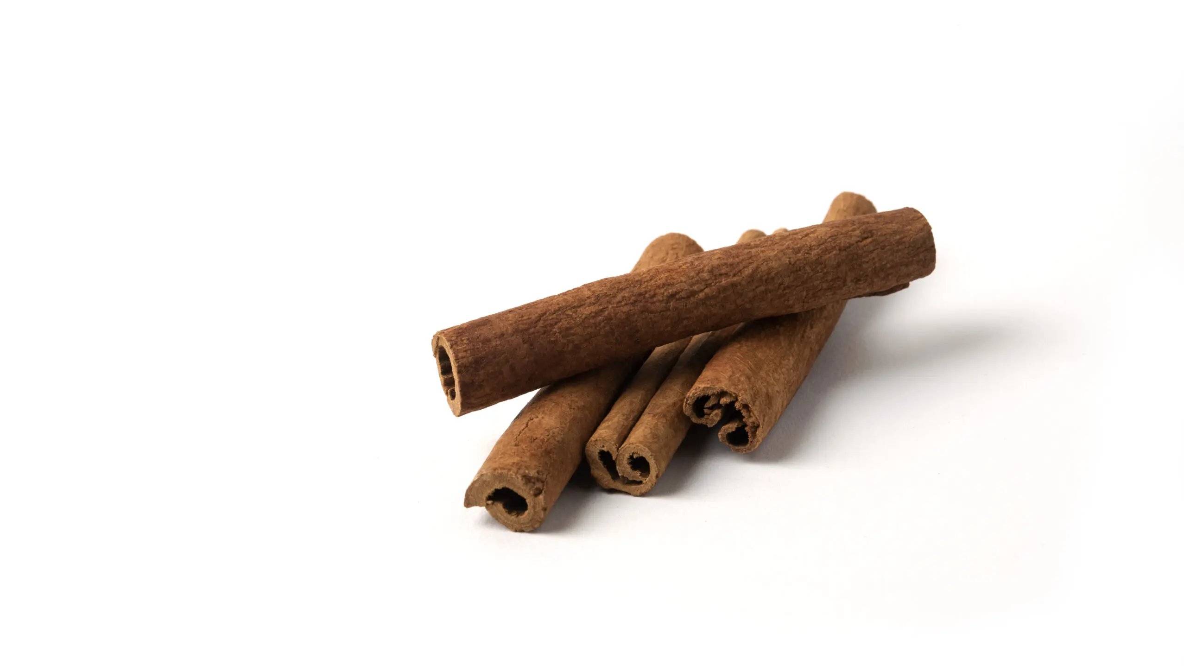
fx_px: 3956
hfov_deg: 17.0
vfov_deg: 9.6
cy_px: 326
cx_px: 592
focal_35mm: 126
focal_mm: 120
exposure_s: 1/100
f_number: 16
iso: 400
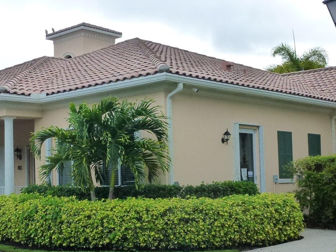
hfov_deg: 32.7
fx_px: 563
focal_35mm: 58
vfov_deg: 25.2
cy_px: 152
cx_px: 92
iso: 250
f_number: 4
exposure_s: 1/400
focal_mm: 5.9
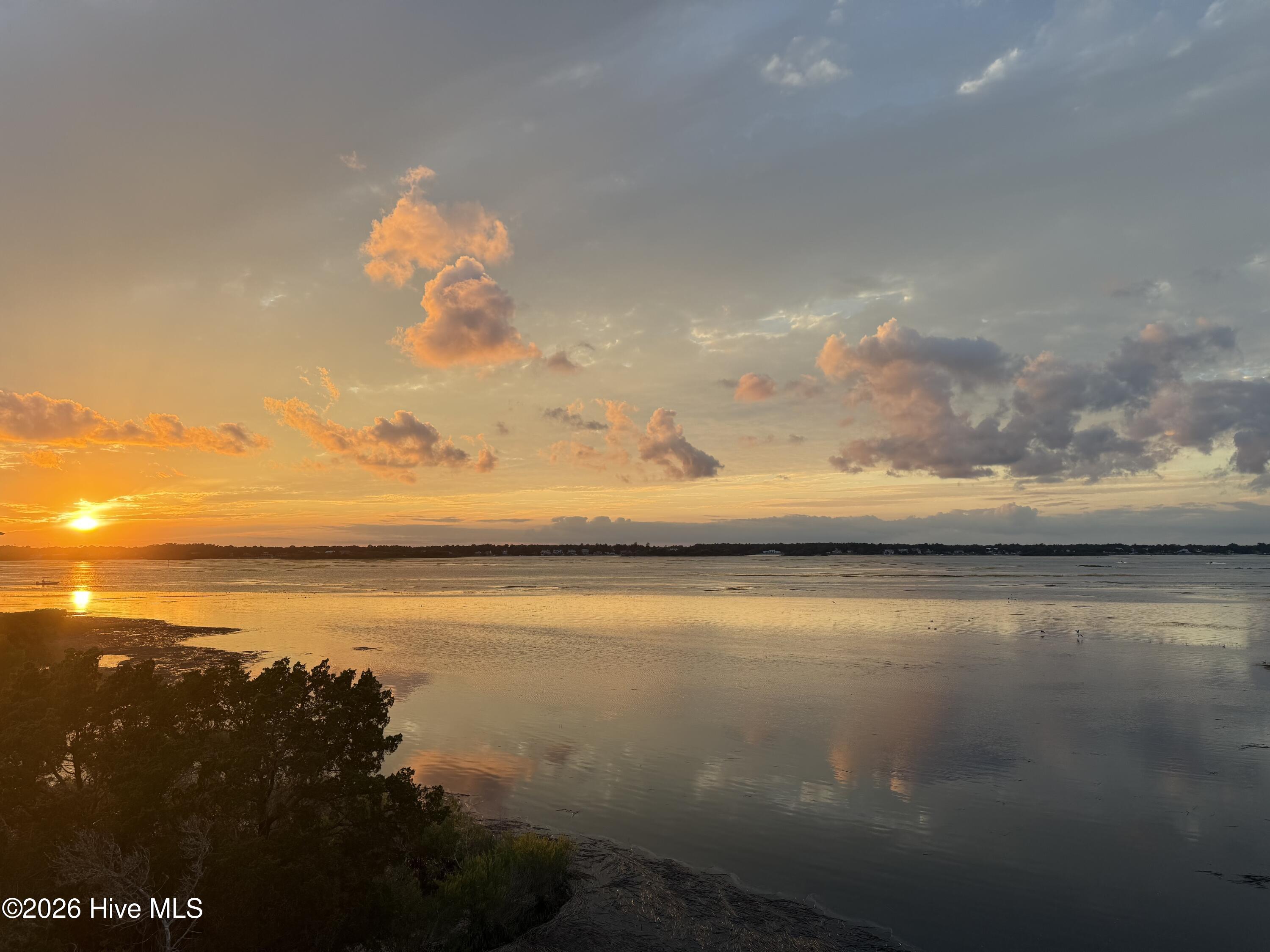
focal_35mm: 24
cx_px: 635
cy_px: 476
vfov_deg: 56.8
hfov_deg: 71.6
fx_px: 881
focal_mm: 6.76
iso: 100
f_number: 1.78
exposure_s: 1/840
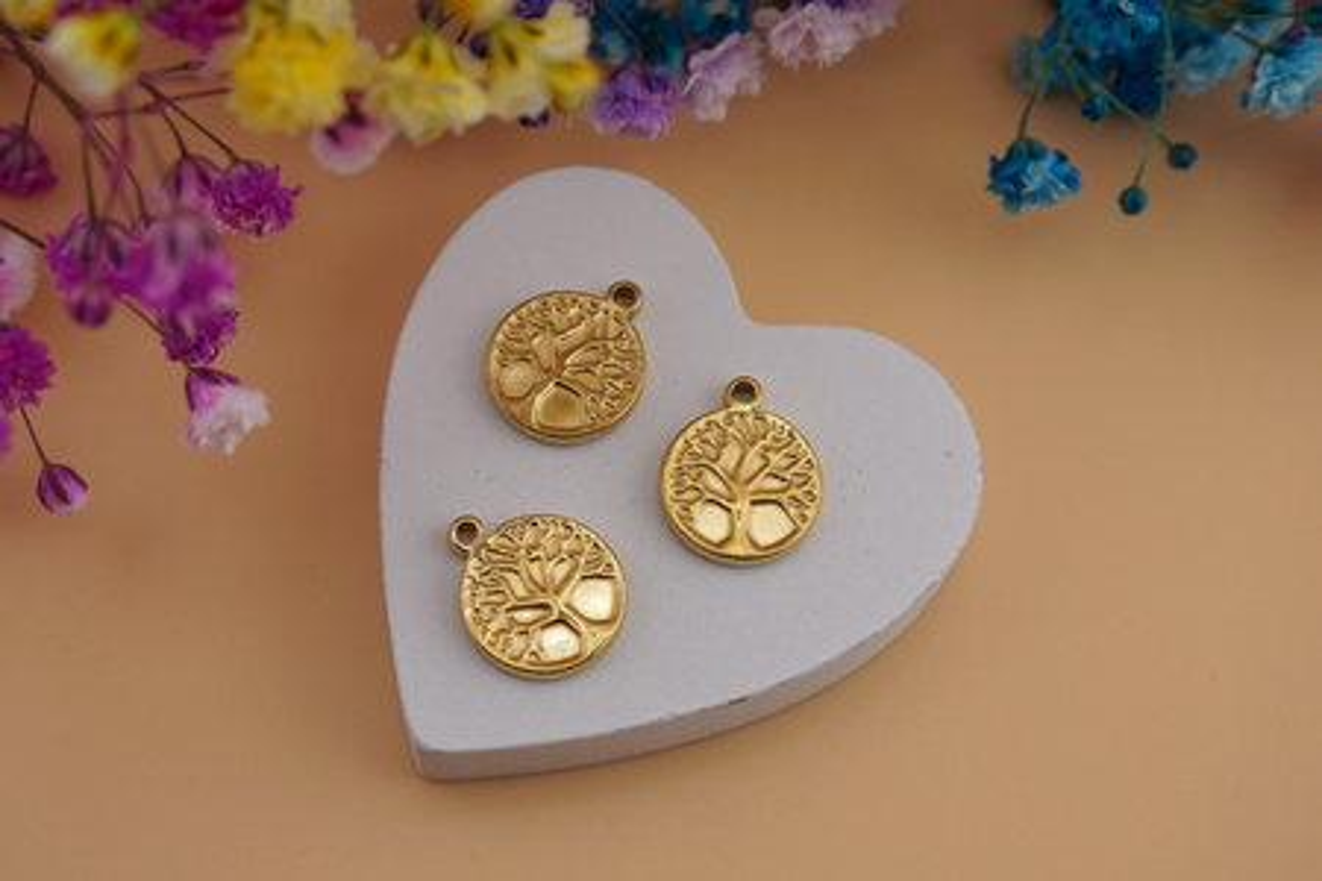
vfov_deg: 31.9
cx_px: 661
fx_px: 1542
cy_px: 440
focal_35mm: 42
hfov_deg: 46.4
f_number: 6.3
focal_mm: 28
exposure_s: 1/100
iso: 100
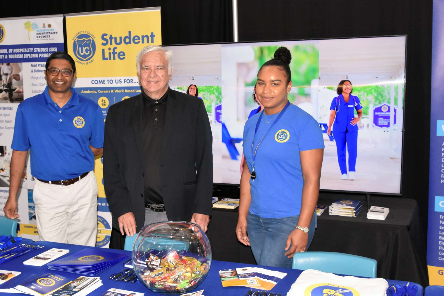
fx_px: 543
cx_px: 190
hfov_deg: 44.4
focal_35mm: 44
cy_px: 164
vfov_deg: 30.5
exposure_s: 1/60
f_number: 5.6
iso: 1250
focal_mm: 22
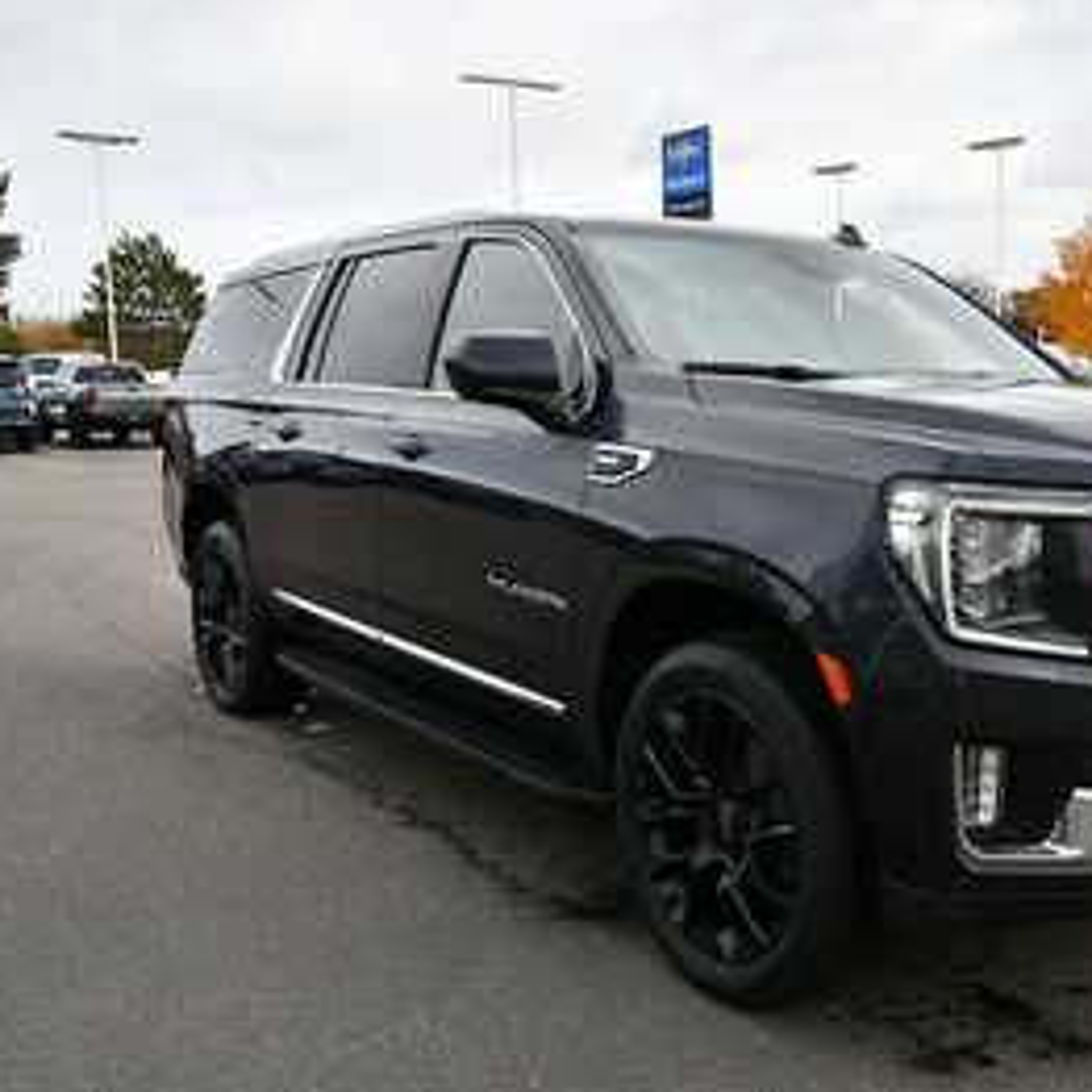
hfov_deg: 41.9
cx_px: 784
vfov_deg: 42.8
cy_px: 544
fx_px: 1392
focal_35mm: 39
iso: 200
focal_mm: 20
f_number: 7.1
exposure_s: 1/250
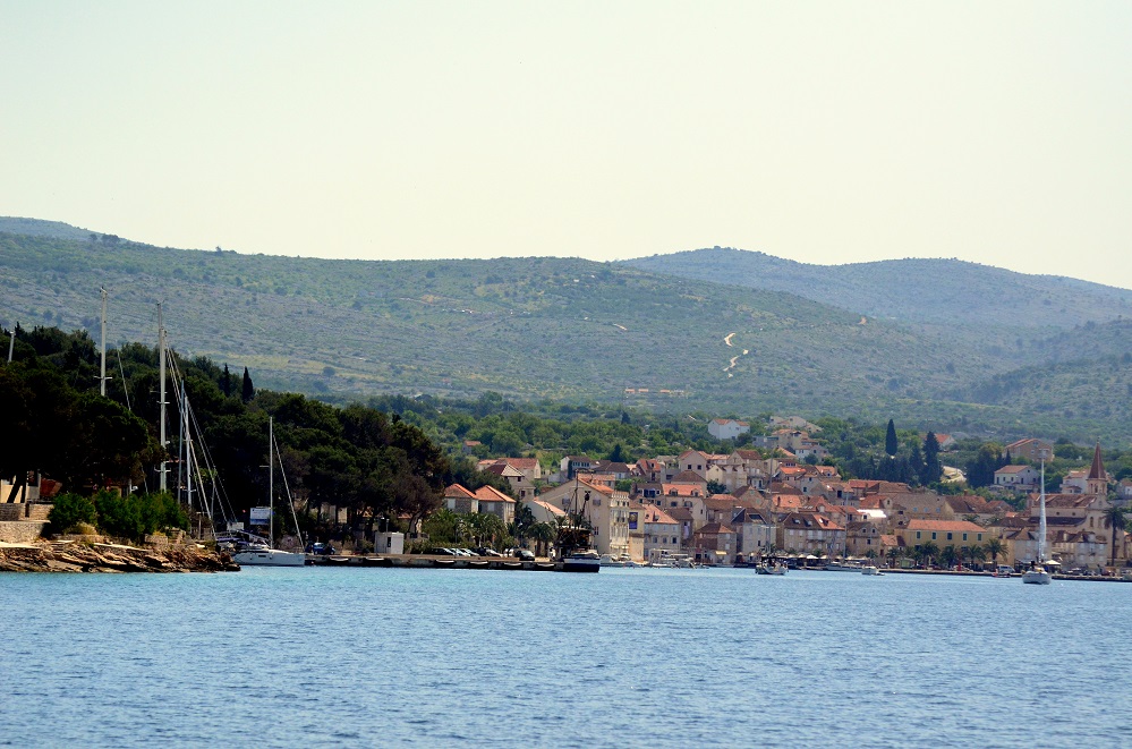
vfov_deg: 8.3
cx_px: 566
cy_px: 374
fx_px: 5176
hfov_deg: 12.5
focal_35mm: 165
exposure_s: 1/8000
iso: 900
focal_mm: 110
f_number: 4.5
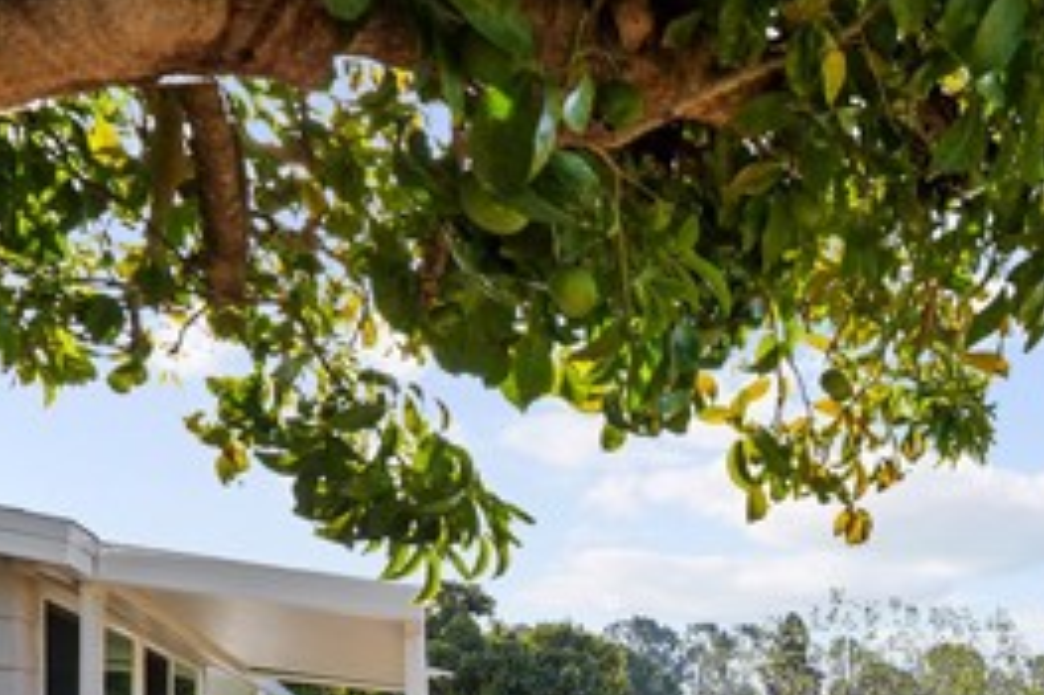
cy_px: 836
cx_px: 1104
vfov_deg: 29.4
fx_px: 1130
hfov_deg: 41.3
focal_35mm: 39
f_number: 7.1
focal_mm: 16
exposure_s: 1/200
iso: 160
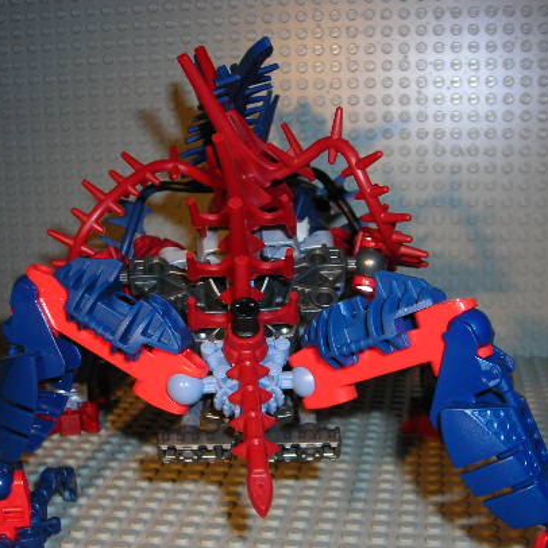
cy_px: 313
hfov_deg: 32.2
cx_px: 265
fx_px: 949
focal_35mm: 53
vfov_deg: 32.2
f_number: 3.2
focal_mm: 6.3
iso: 50
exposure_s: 1/60.1
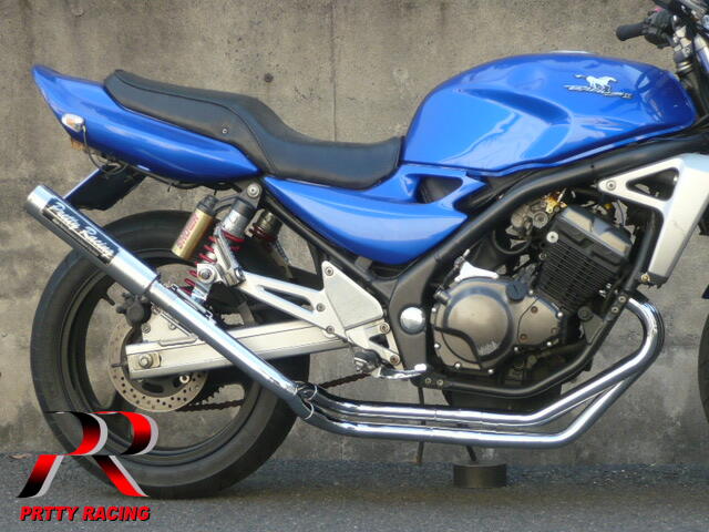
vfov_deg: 17.0
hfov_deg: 22.5
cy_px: 266
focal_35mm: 87
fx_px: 1782
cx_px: 354
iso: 100
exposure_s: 1/125
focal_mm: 9.5
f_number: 4.1
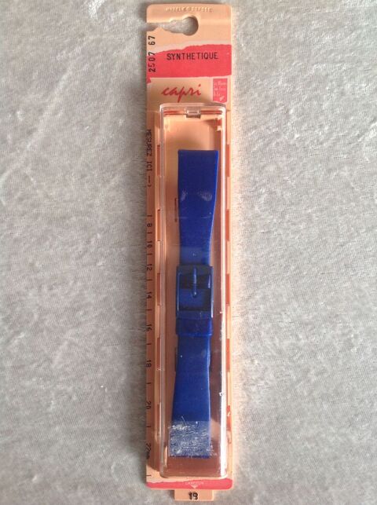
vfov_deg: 52.7
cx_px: 188
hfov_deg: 40.6
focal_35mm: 35
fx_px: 510
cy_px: 252
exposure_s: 1/40
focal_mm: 4.28
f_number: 2.4
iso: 64
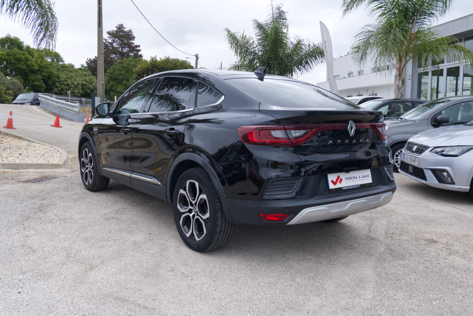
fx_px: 381
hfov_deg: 63.6
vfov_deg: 45.0
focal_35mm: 29
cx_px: 236
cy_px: 158
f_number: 8
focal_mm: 19.2
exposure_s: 1/100
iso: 160
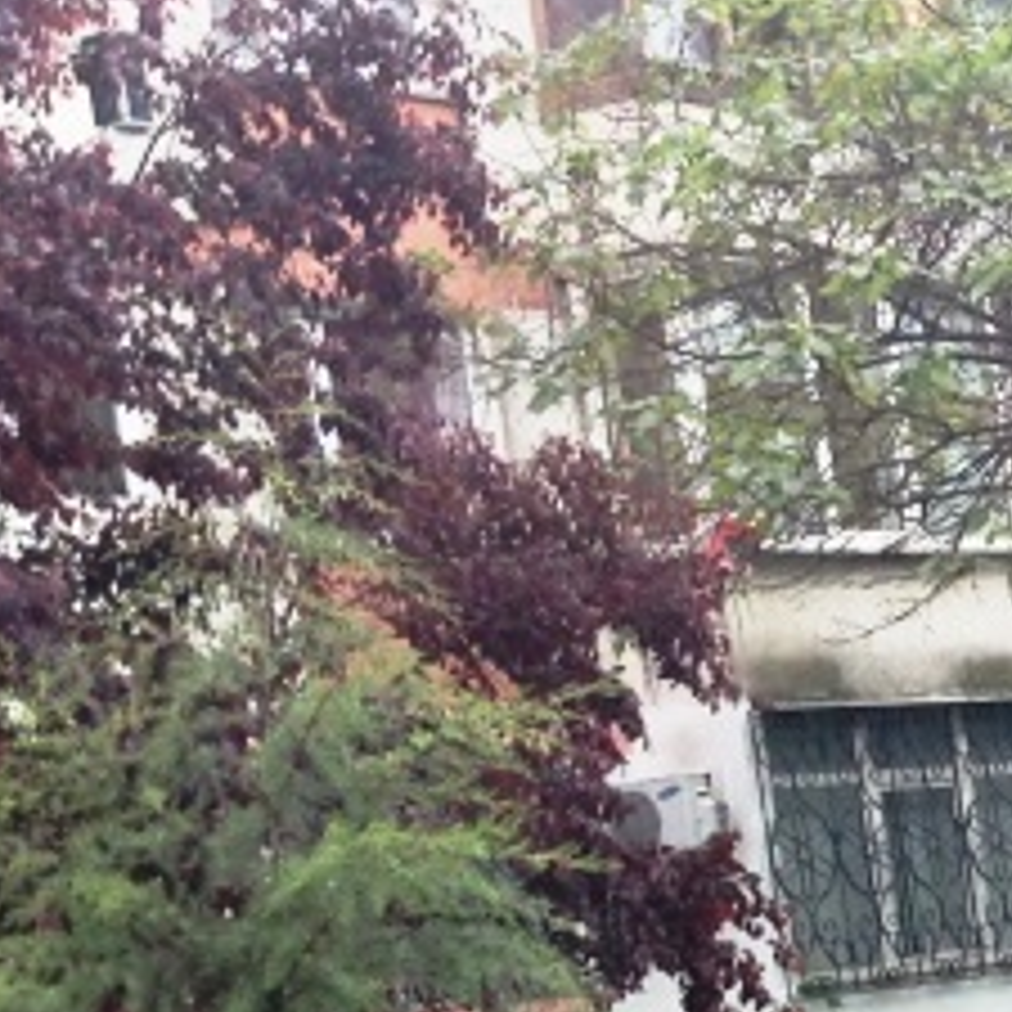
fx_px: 4399
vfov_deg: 13.0
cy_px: 990
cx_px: 1885
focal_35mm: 133
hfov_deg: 12.0
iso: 50
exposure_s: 1/146
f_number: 2.4
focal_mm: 4.12
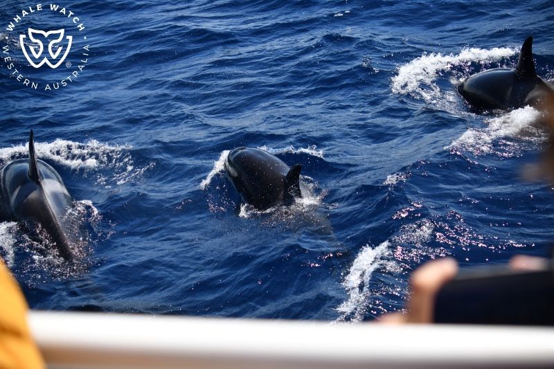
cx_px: 277
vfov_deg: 22.6
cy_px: 184
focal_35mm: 60
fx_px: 923
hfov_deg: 33.4
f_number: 5
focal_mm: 60
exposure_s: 1/8000
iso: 900
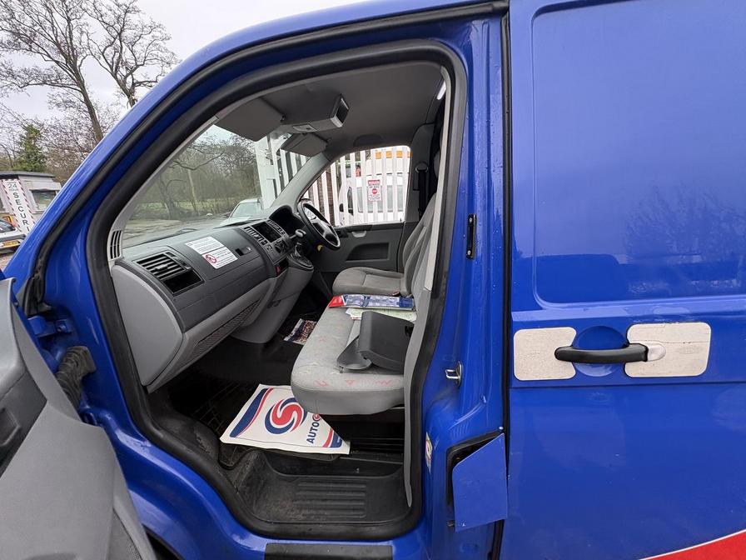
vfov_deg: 85.7
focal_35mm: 14
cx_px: 373
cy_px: 280
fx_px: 302
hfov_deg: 102.1
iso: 64
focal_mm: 2.22
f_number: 2.2
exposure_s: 1/99
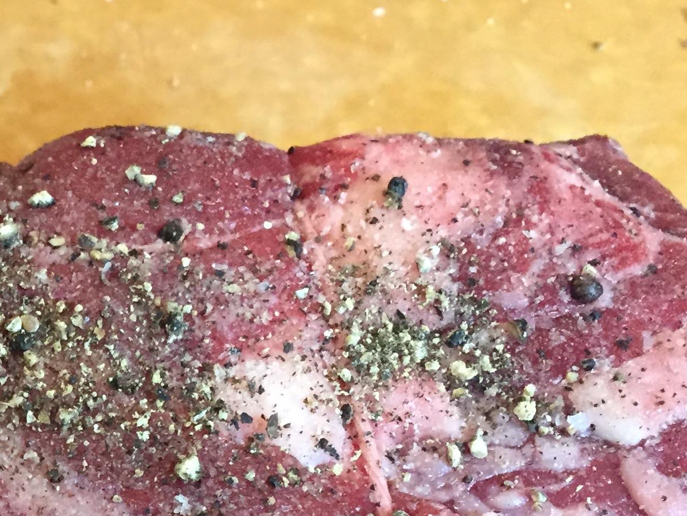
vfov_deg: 17.9
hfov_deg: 23.4
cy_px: 674
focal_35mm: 77
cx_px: -113
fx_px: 1528
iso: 250
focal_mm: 4.15
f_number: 2.2
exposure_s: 1/30
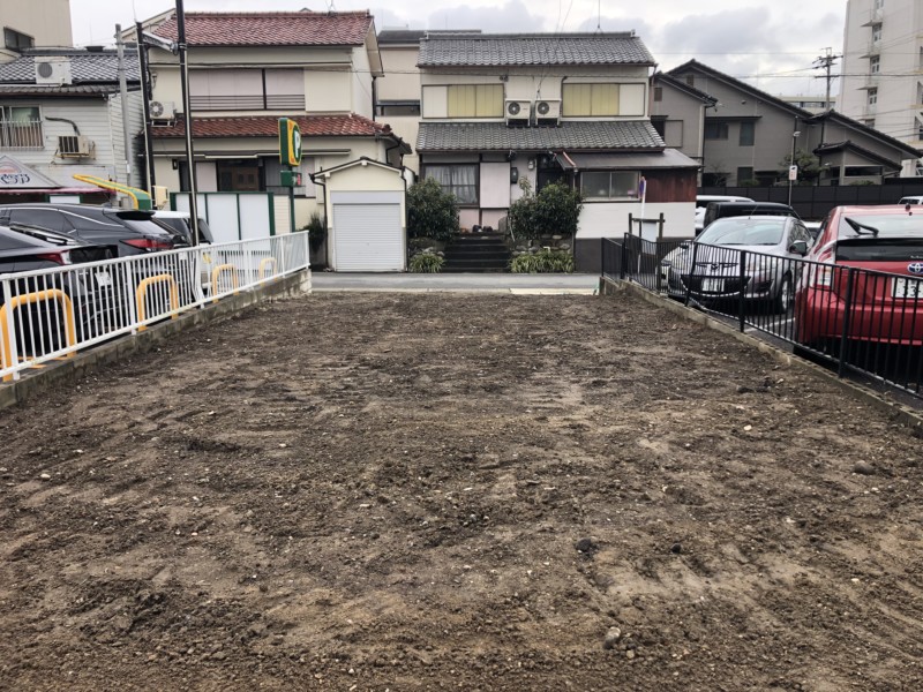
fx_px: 747
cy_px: 346
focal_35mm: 28
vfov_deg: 49.7
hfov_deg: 63.4
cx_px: 462
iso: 20
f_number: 1.8
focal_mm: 3.99
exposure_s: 1/254
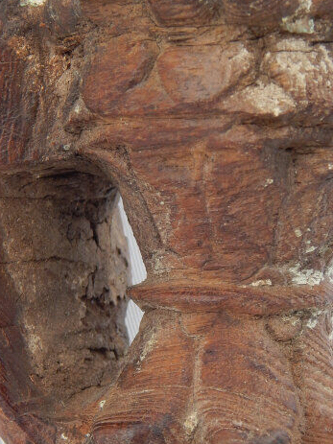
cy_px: 269
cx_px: 153
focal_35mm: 95
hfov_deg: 15.6
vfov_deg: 20.6
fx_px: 1219
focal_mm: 9.7
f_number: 3.8
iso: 125
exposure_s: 1/200
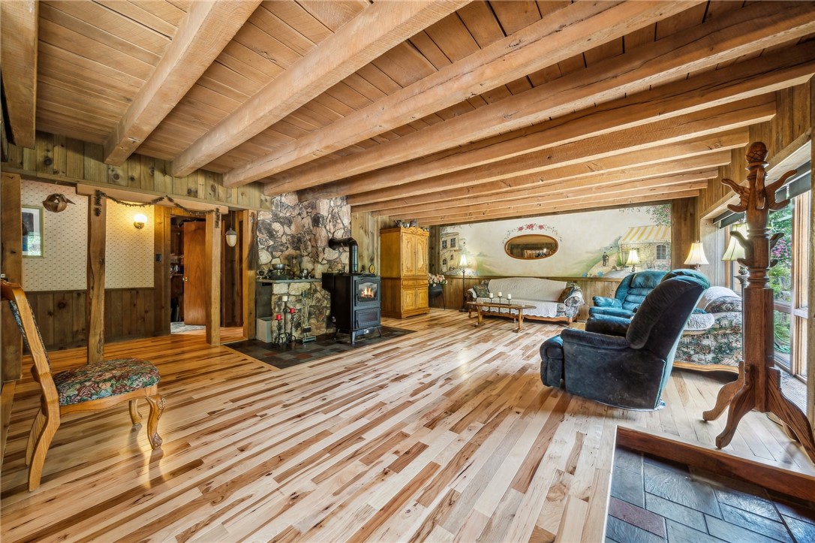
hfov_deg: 112.6
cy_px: 272
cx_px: 408
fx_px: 272
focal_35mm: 12
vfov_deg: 89.9
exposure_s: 1
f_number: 11
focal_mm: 12
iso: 50
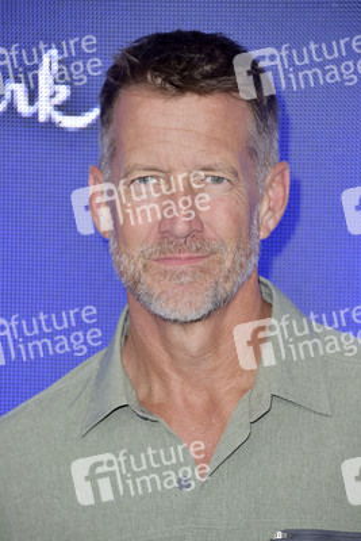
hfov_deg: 6.0
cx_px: 180
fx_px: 3456
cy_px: 270
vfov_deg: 8.9
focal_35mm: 230
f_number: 7.1
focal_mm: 230
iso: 320
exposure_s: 1/250
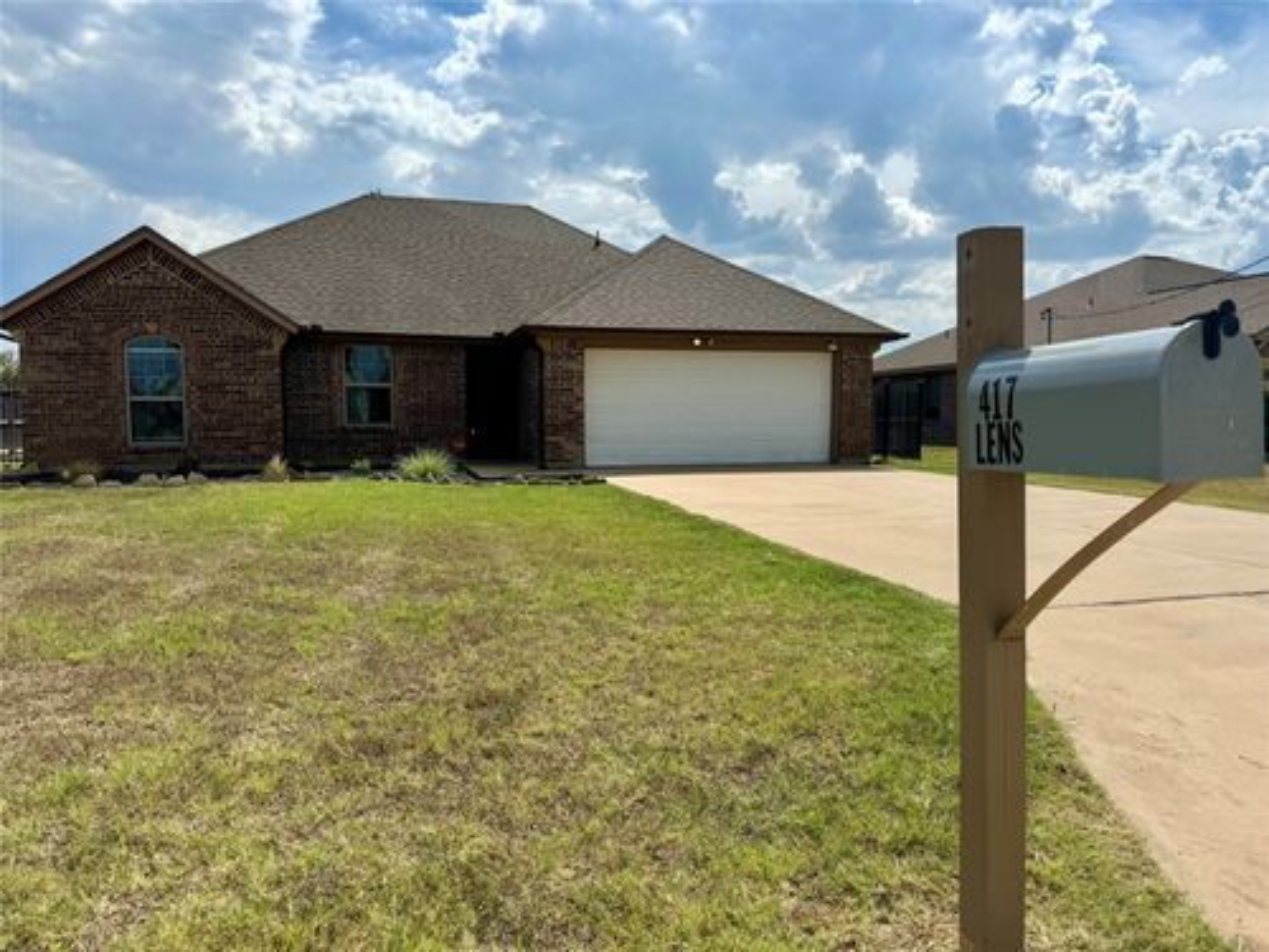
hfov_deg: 71.6
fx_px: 880
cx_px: 634
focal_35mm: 24
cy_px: 476
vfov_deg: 56.8
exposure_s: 1/9009
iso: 80
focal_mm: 6.76
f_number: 1.78
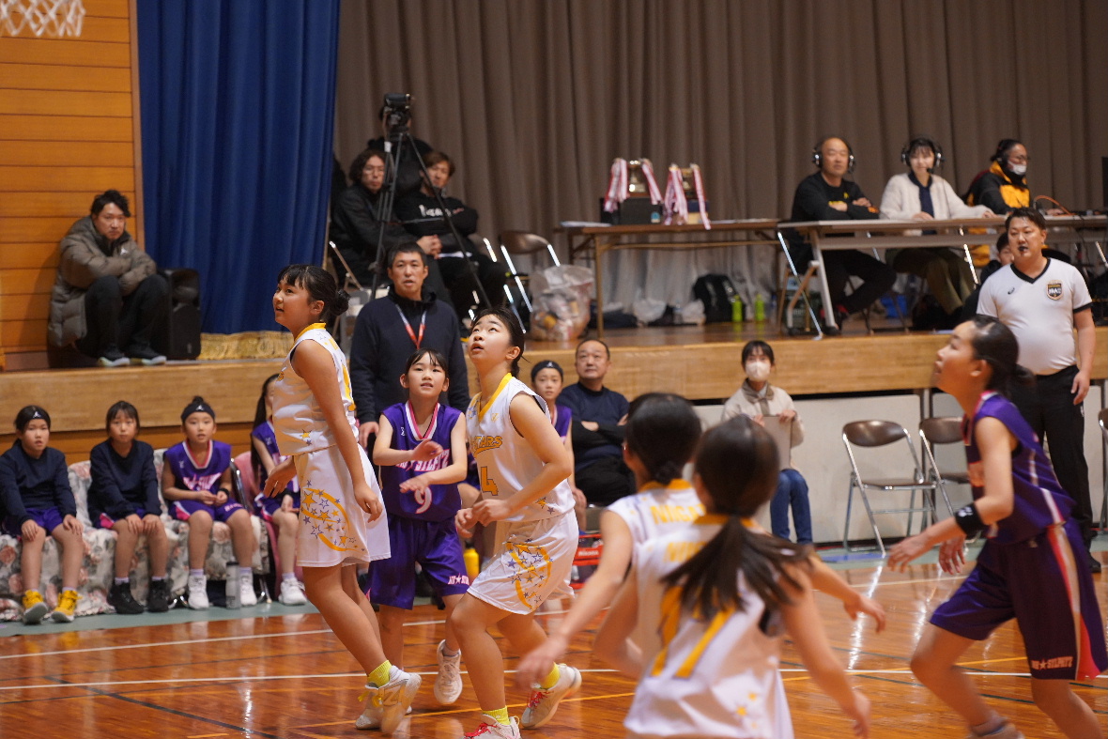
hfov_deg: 18.6
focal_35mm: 110
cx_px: 554
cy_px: 370
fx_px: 3386
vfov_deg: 12.5
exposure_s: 1/160
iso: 4000
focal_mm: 110
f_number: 4
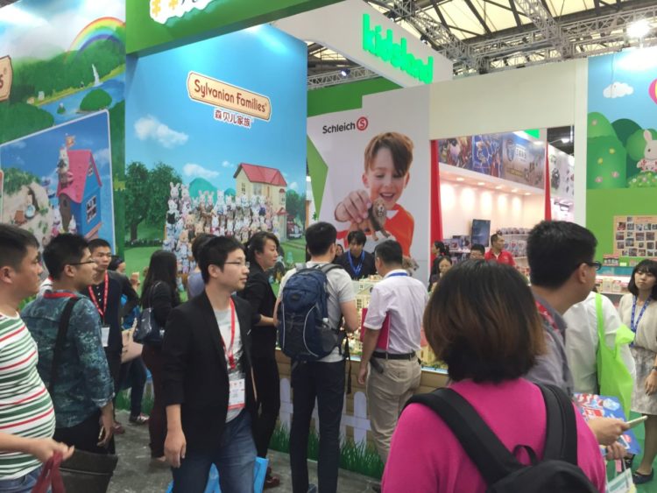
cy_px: 246
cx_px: 328
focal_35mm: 29
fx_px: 551
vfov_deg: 48.3
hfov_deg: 61.6
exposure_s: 1/30
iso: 32
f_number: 2.2
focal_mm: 4.15
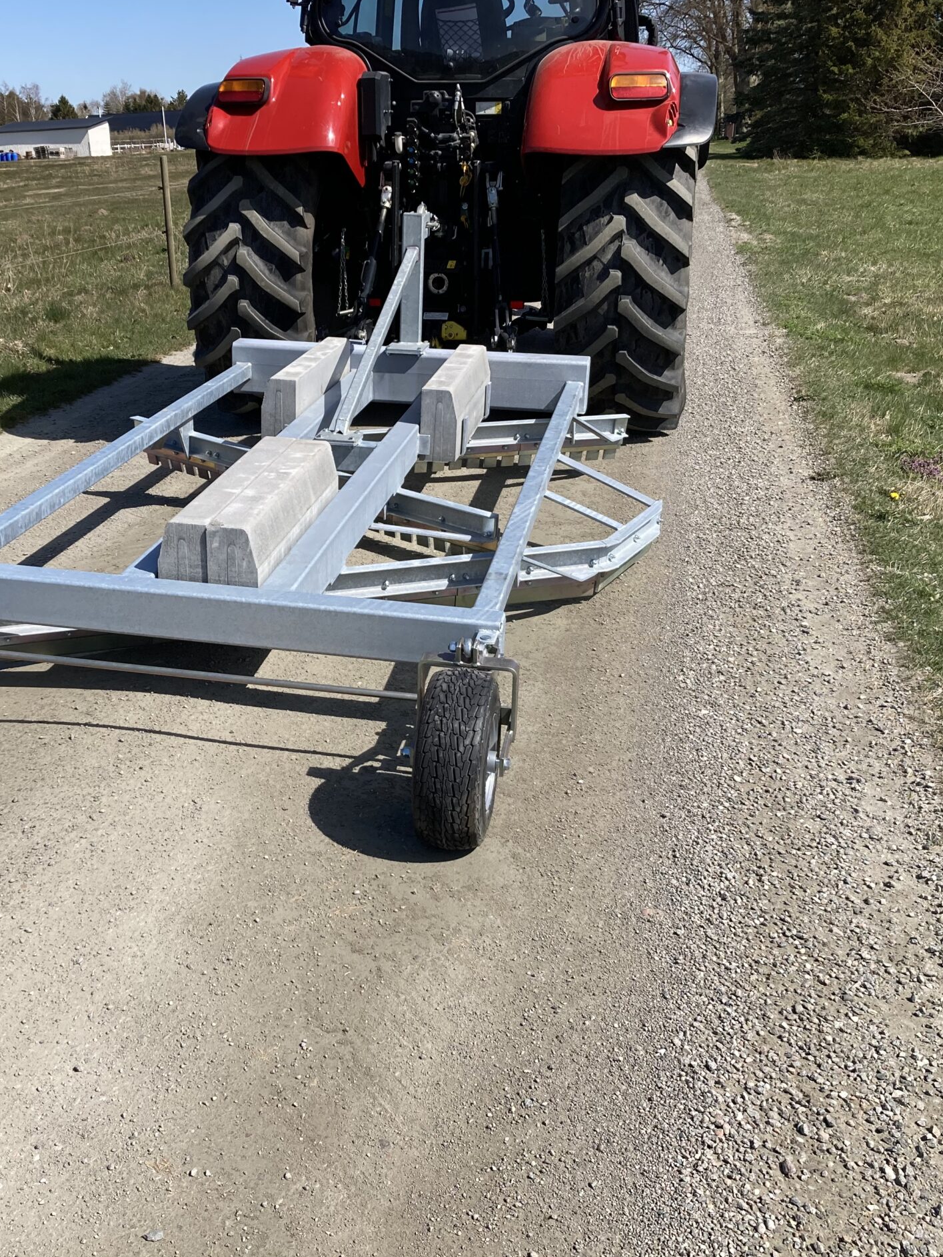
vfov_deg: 49.0
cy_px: 625
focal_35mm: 38
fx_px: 1380
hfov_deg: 37.5
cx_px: 341
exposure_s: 1/2024
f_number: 1.8
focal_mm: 3.99
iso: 20
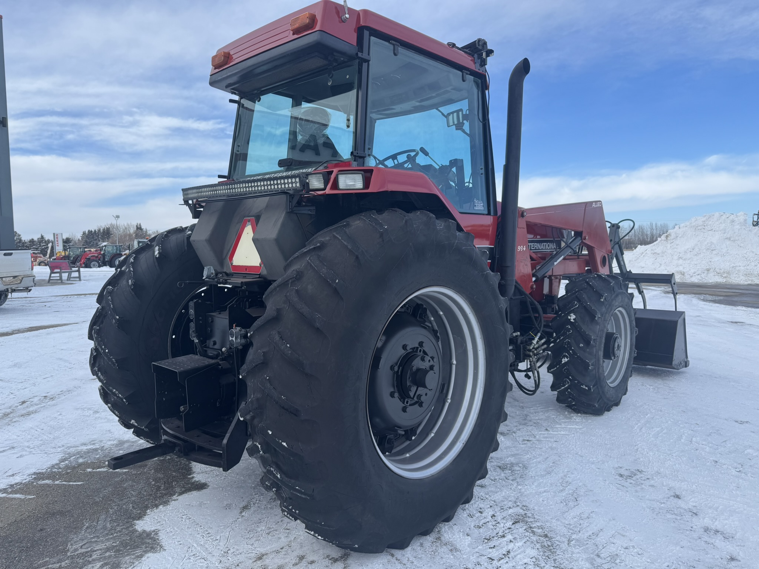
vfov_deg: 56.8
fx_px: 526
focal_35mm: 24
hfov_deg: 71.6
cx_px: 380
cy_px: 284
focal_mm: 6.76
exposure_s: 1/3597
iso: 80
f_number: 1.78
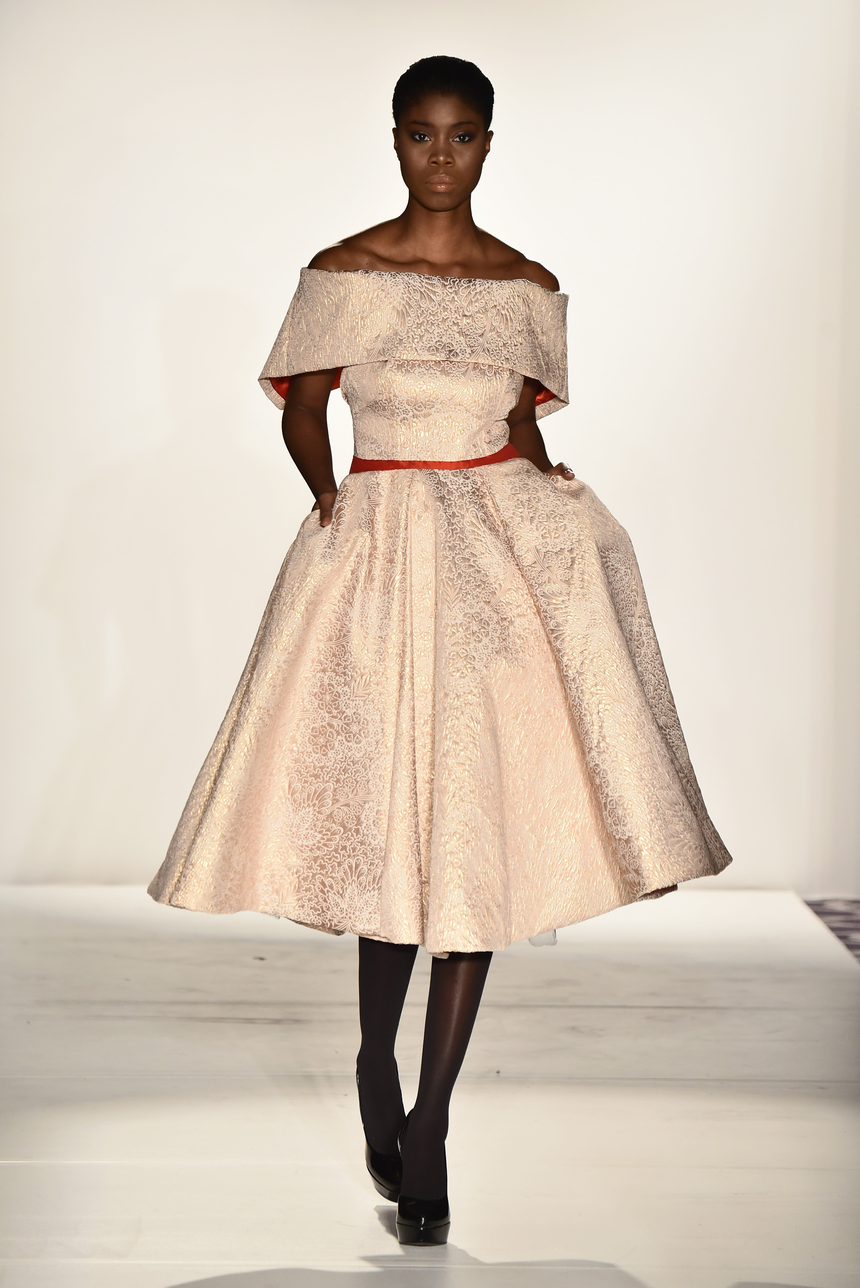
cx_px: 430
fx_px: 8948
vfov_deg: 8.2
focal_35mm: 250
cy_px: 644
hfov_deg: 5.5
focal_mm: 250
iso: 2000
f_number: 5.6
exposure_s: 1/500
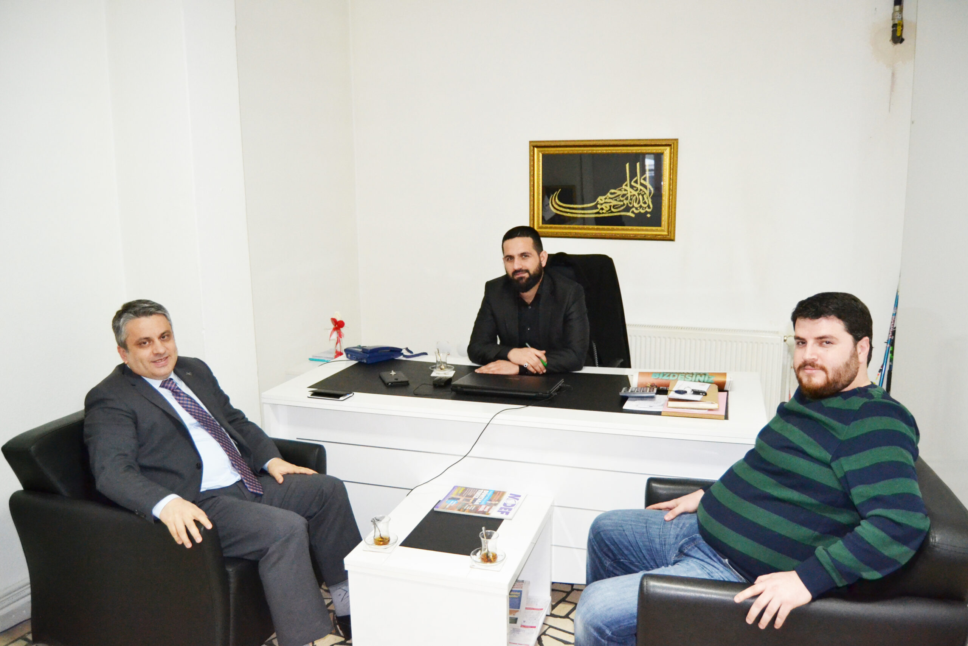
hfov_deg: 67.4
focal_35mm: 27
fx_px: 726
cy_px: 323
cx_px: 484
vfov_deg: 47.9
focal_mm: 18
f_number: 3.5
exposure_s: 1/60
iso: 2200
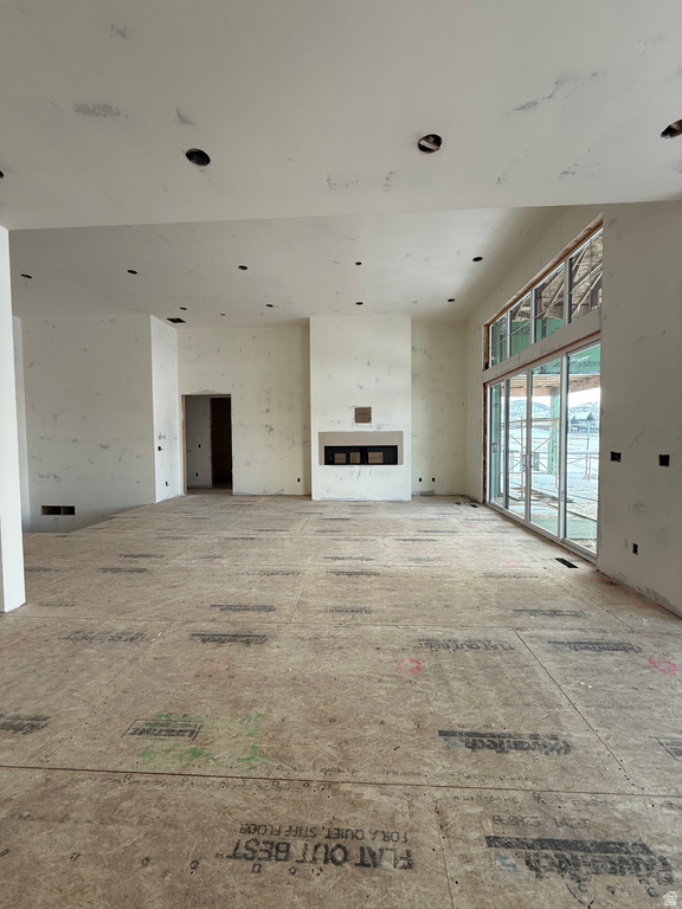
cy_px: 454
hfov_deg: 85.7
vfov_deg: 102.1
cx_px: 341
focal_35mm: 14
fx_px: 368
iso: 64
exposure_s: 1/99
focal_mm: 2.22
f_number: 2.2
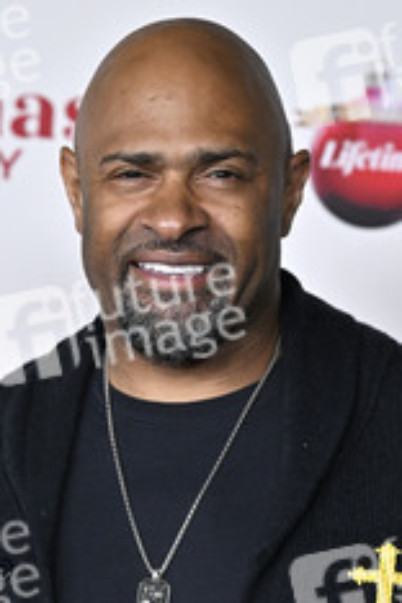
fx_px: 2831
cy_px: 454
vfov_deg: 12.1
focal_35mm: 169
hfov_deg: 8.1
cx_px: 188
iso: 2500
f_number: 5.6
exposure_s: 1/320
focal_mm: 99
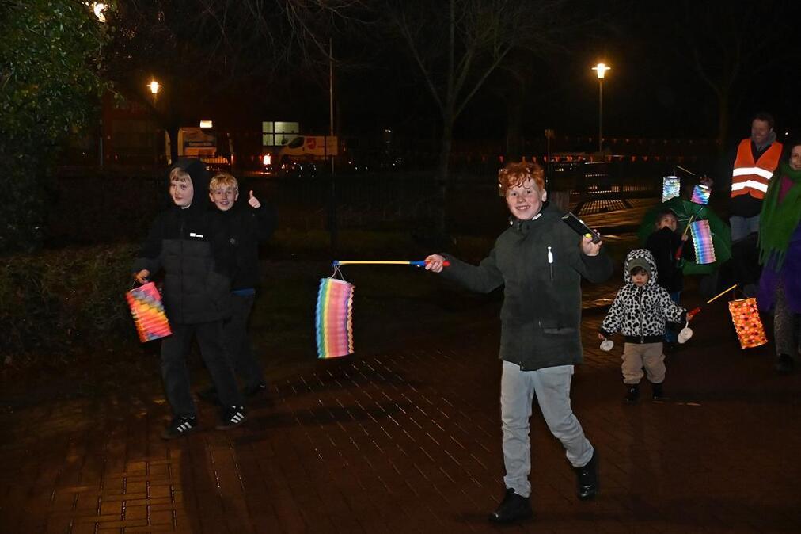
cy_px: 267
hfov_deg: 38.9
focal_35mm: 51
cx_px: 400
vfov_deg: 26.5
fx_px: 1134
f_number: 4.2
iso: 6400
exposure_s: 1/60
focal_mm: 34.5
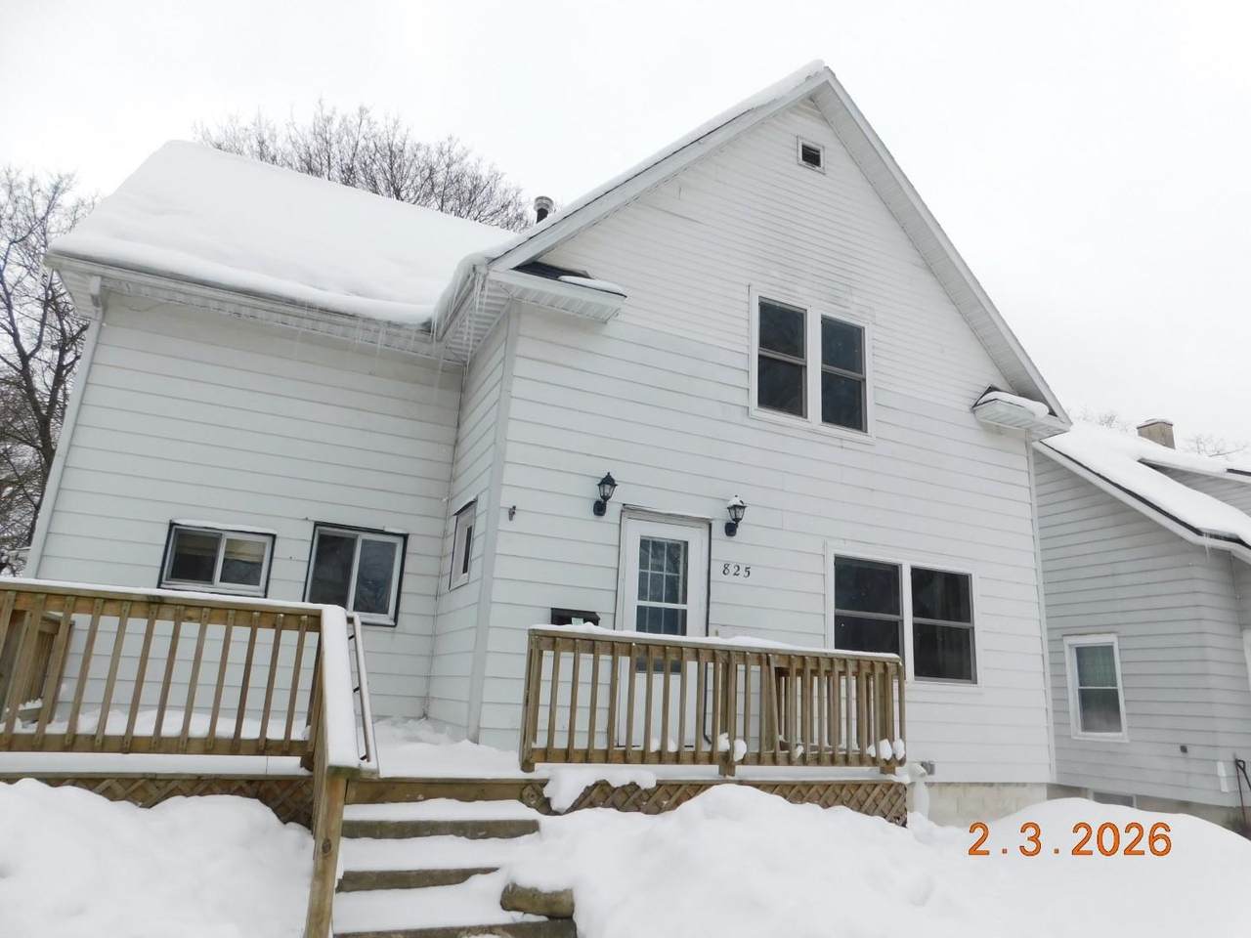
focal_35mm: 23
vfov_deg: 58.9
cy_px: 469
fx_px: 831
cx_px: 626
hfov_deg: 73.9
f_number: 3
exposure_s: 1/1250
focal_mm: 4
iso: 125
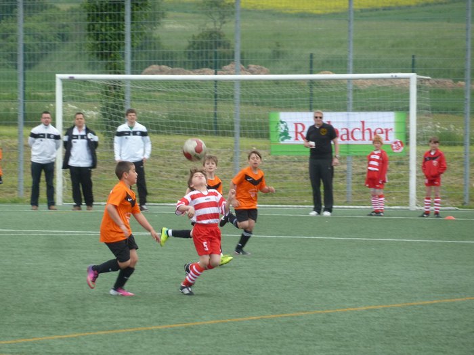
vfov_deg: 5.0
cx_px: 237
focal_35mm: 300
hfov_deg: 6.6
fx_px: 4108
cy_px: 178
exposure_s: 1/250
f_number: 4.9
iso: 160
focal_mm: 49.2
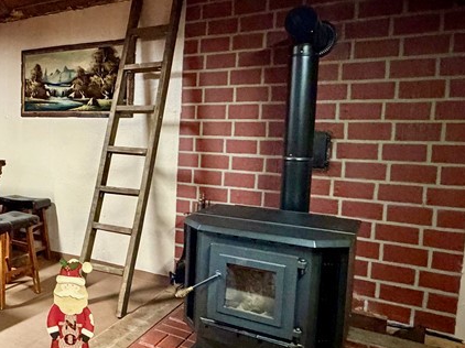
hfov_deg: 48.4
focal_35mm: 34
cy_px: 167
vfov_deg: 41.7
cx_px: 48
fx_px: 456
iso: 1000
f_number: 2.2
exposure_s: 1/40
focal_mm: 2.22
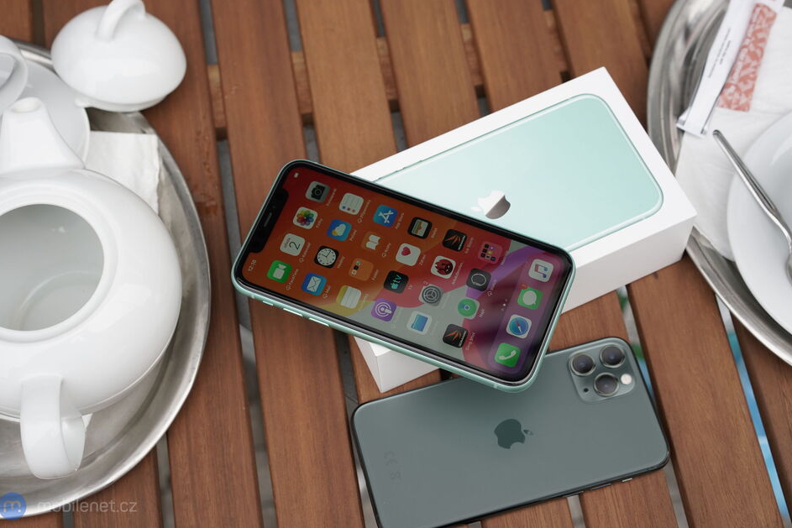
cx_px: 391
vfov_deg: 24.2
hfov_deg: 35.6
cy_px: 263
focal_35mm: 56
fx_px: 1232
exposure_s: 1/250
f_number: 6.3
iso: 320
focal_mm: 55
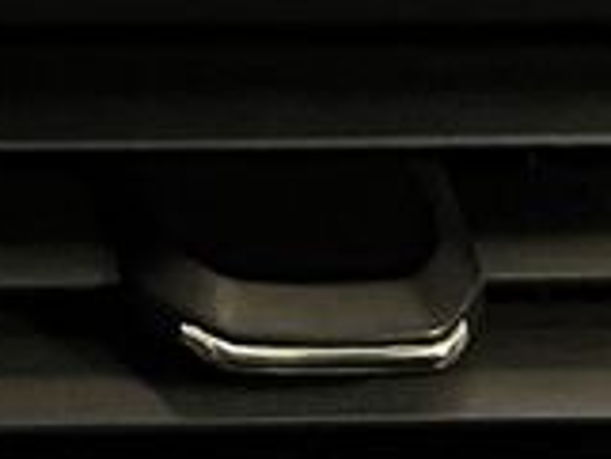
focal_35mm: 194
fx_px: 3427
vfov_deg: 6.8
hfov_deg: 9.4
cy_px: -964
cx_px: -725
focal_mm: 5.7
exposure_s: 1/28
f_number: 1.5
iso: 640
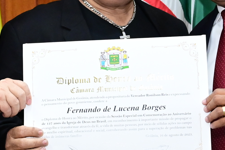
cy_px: 51
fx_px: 1212
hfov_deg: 10.6
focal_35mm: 194
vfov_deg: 7.1
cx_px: 54
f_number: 4.5
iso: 4000
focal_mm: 44
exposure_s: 1/125
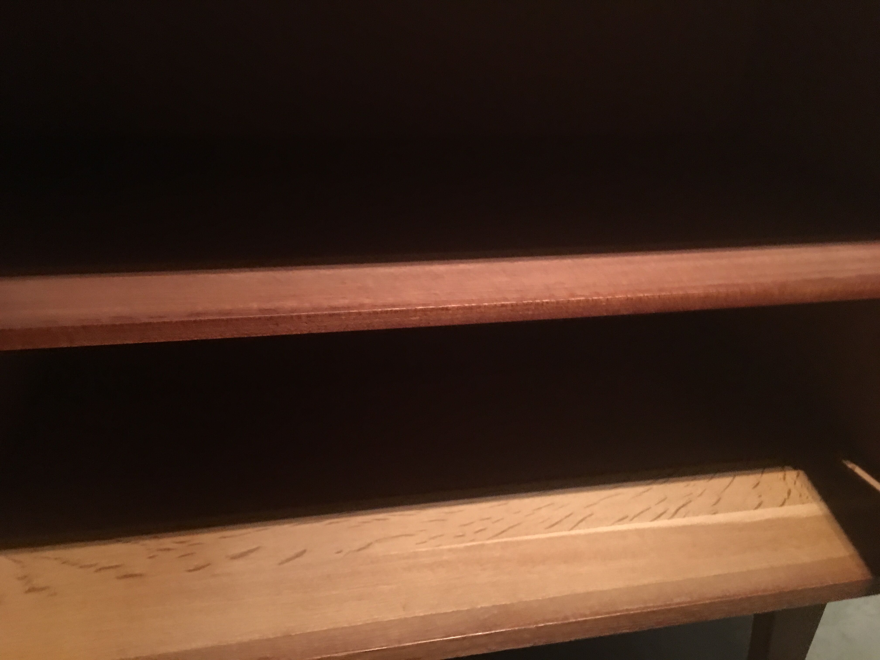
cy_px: 330
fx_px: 737
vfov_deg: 48.2
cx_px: 440
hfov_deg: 61.7
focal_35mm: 29
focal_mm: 4.15
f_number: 2.2
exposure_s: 1/4
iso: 125
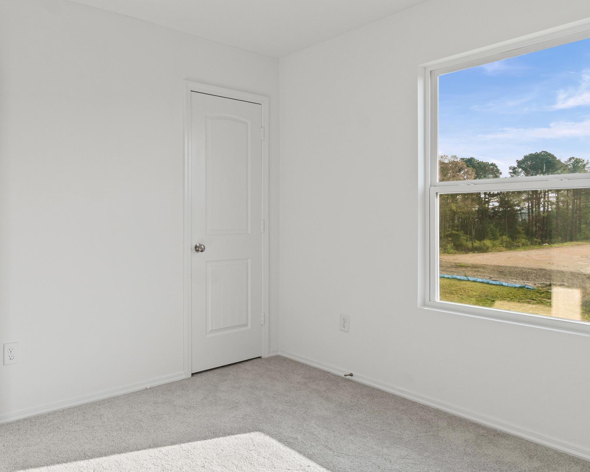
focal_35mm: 25
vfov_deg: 56.7
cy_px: 222
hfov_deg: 65.8
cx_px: 185
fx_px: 437
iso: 250
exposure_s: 1/40
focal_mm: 12
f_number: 9
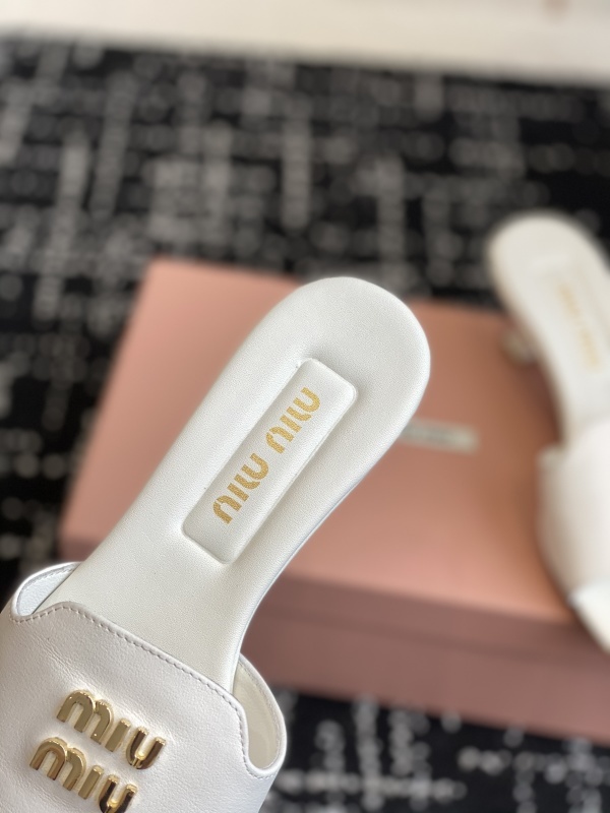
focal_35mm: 52
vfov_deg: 36.8
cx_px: 305
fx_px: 1222
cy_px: 406
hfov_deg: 28.0
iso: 32
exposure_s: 1/122
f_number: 2
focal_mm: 6
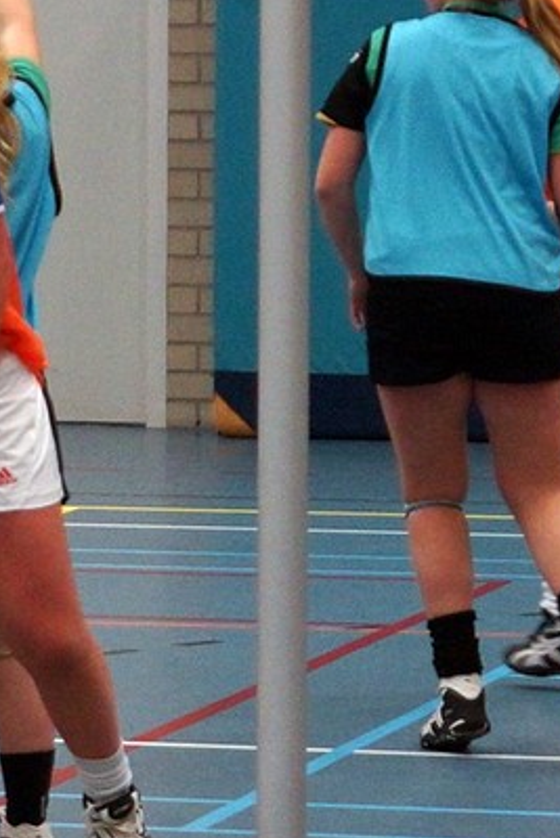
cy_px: 244
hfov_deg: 7.1
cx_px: -185
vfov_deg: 10.7
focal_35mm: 192
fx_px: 4476
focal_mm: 50
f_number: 2.8
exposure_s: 1/250
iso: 1000
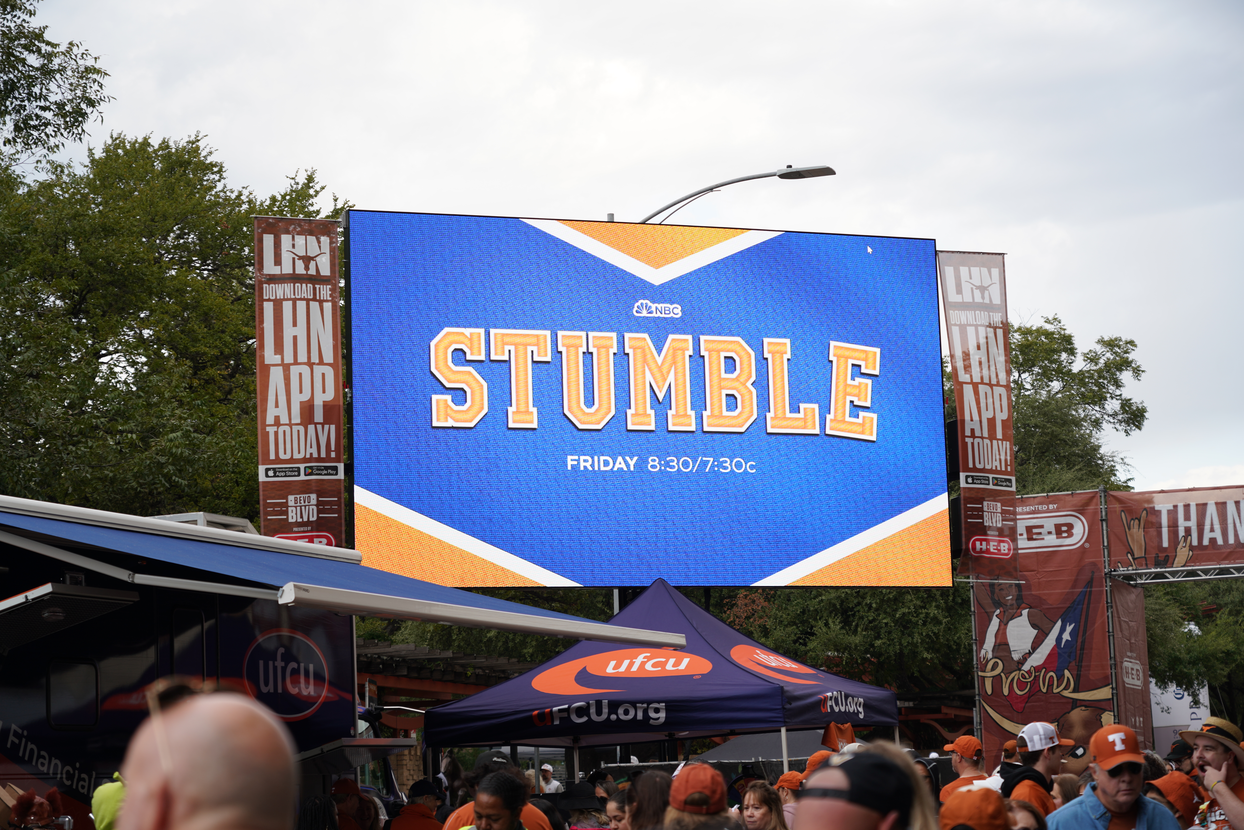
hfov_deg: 27.0
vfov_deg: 18.2
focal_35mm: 75
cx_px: 622
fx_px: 2592
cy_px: 415
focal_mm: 75
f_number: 5
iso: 100
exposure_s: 1/125
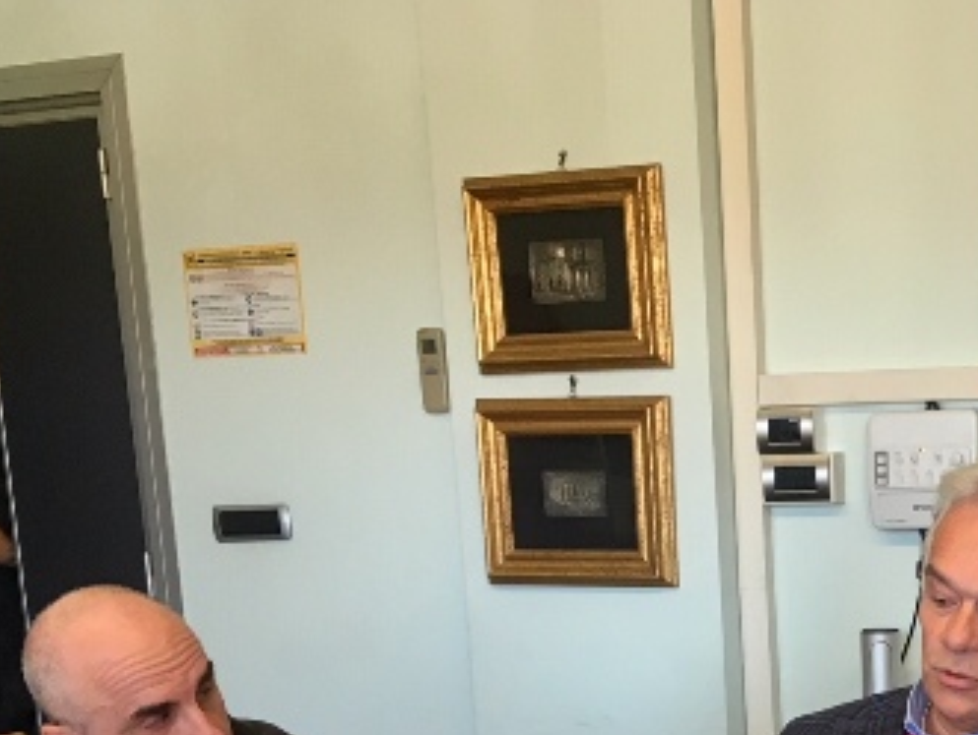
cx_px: 916
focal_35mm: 70
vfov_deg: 20.0
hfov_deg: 26.6
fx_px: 1980
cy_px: 835
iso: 64
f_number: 2.2
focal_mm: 4.15
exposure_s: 1/33
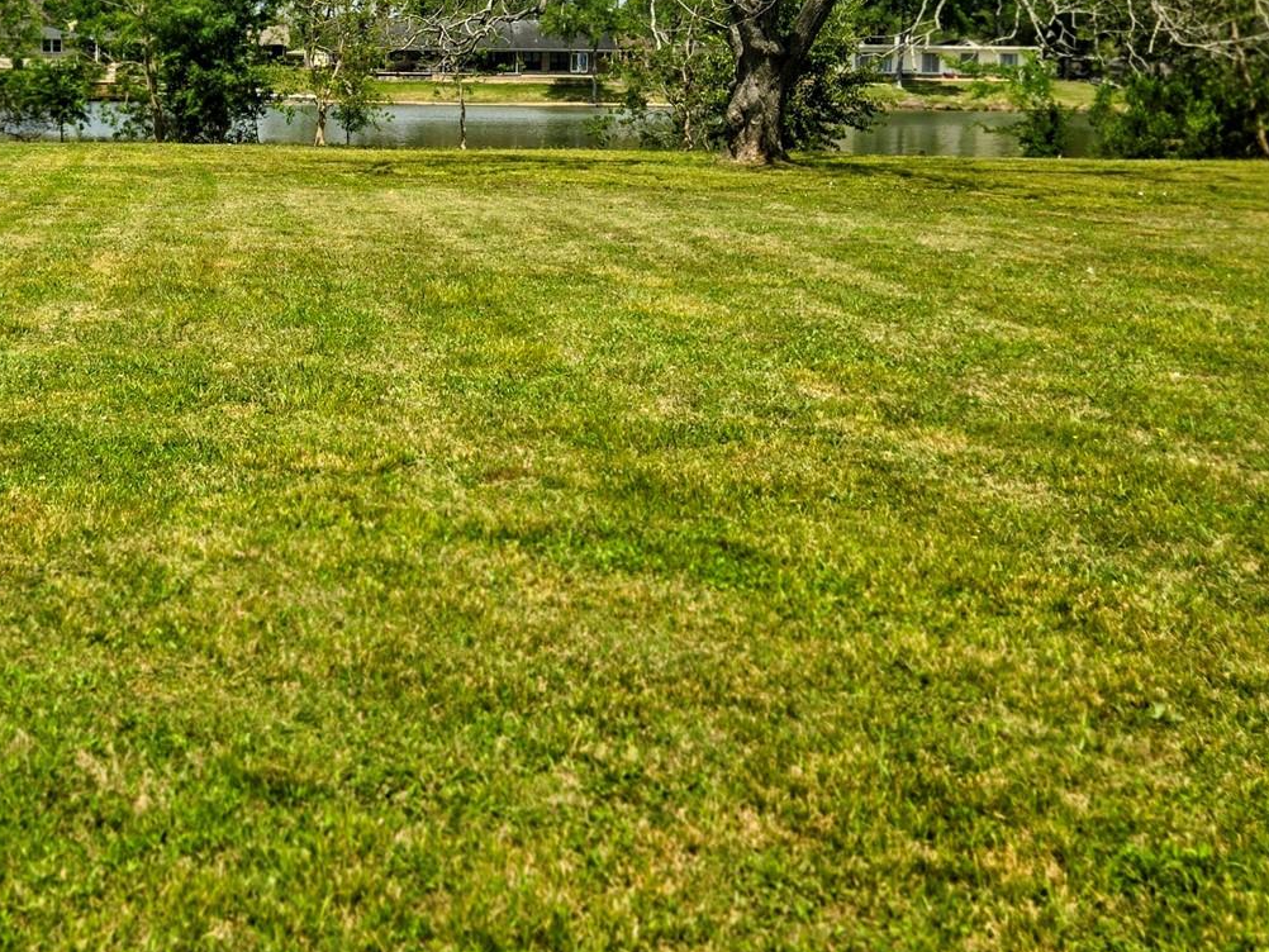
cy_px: 146
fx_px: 1723
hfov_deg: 39.1
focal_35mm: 47
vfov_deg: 29.9
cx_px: 284
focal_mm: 5.4
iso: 25
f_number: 1.8
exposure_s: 1/3309
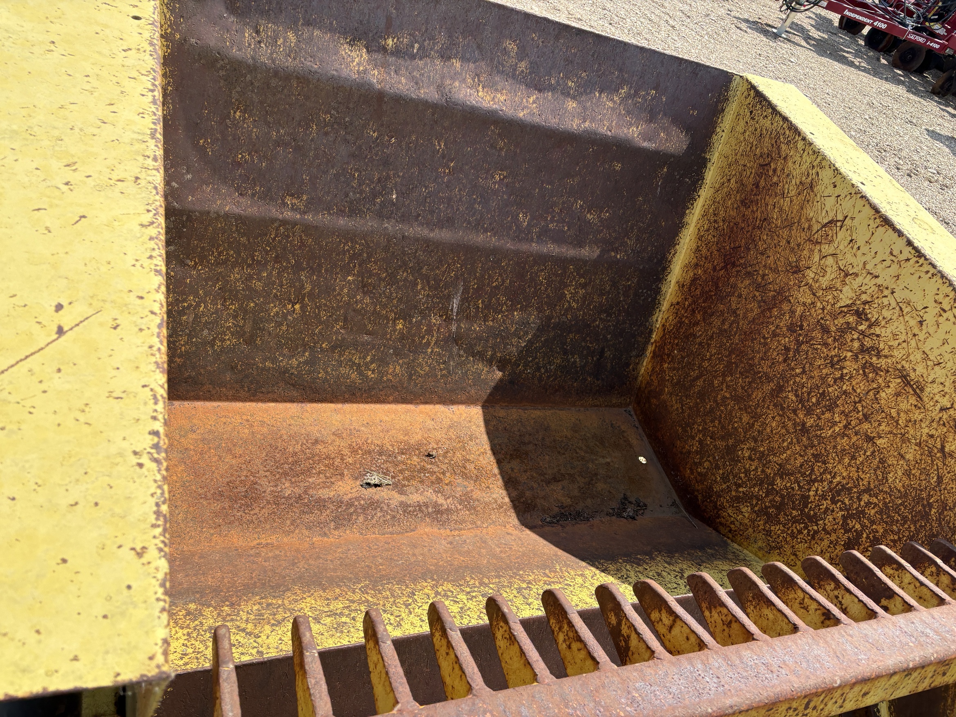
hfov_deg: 67.3
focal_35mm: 26
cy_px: 358
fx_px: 718
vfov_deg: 53.1
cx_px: 478
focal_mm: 5.96
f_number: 1.6
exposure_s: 1/2364
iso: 50
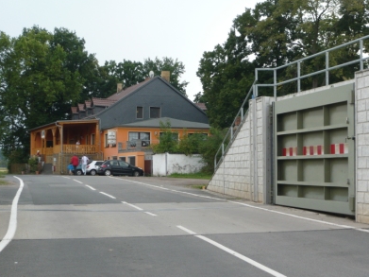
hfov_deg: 34.9
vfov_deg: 26.5
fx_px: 586
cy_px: 145
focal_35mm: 55
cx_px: 171
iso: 100
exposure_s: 1/160
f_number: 3.7
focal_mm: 7.9
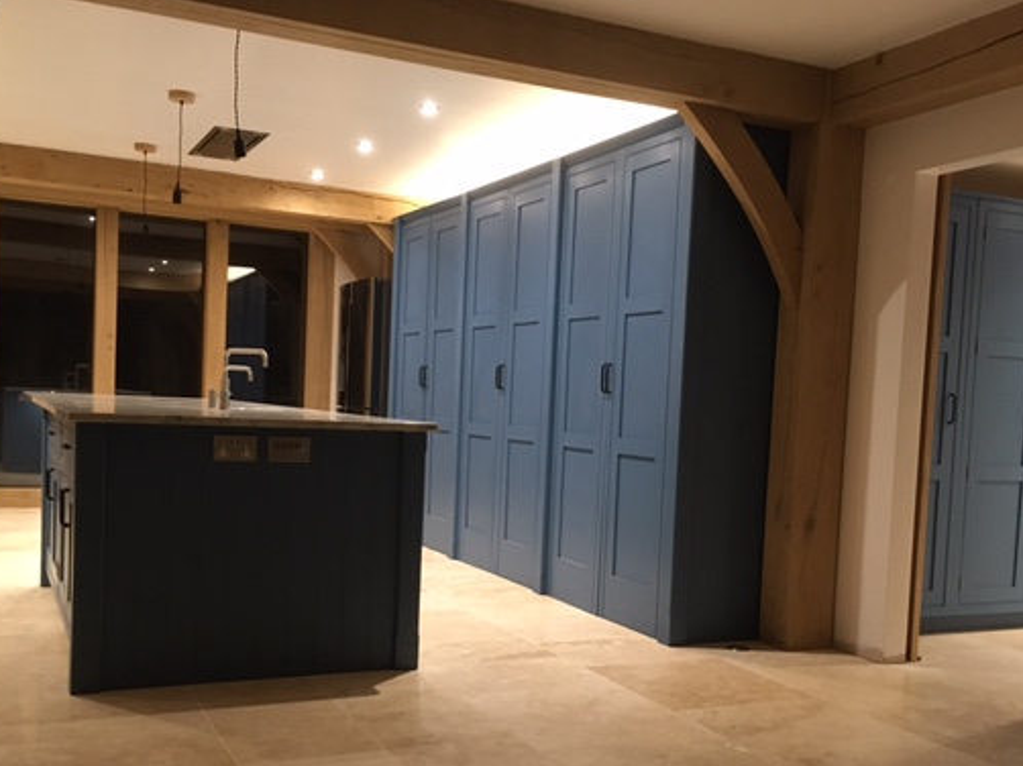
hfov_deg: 50.2
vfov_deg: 38.4
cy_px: 473
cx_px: 507
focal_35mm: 37
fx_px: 1093
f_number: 2.2
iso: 200
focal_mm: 4.15
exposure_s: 1/33
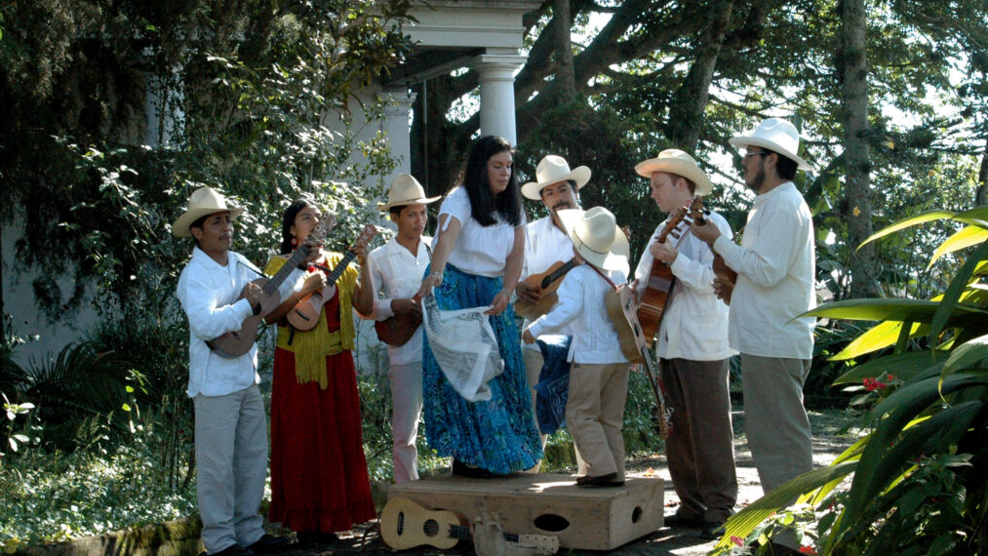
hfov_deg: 37.5
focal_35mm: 56
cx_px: 491
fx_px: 1455
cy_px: 297
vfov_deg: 21.6
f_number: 8
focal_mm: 35
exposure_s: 1/160
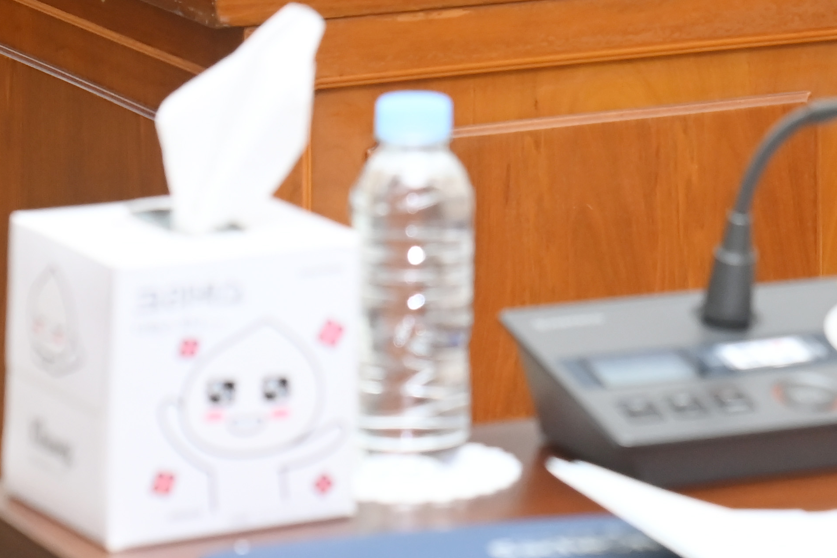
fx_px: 5301
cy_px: -250
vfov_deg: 6.0
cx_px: 825
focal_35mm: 228
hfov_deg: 9.0
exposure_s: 1/250
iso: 2500
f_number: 6.3
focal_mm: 78
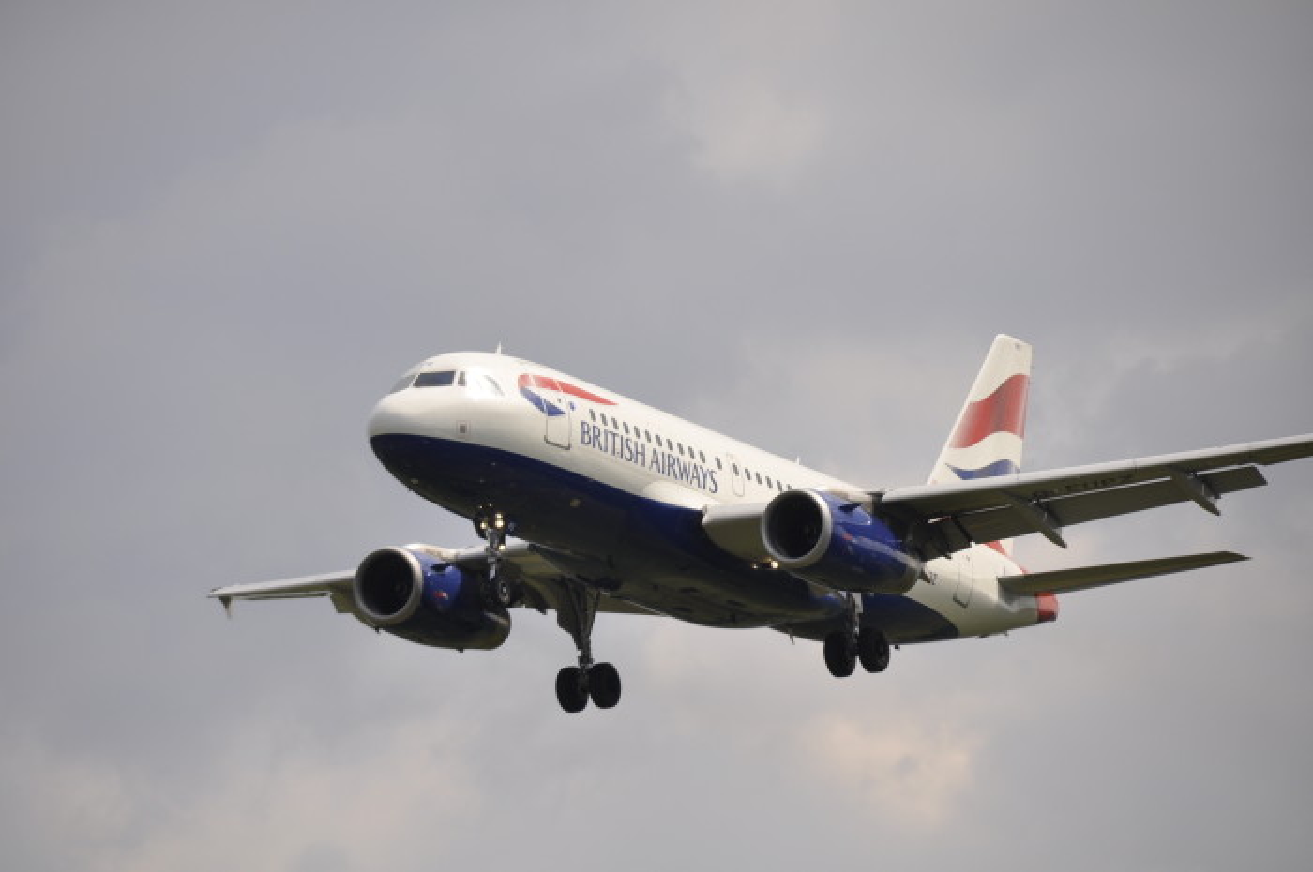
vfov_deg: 4.6
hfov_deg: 6.9
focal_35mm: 300
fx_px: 10929
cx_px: 656
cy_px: 436
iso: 200
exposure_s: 1/1000
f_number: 6.3
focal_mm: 200
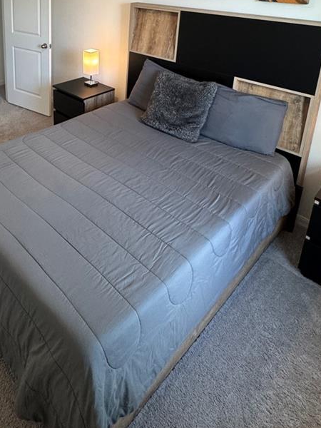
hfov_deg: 47.3
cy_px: 66
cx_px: 68
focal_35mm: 28
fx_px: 346
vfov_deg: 57.0
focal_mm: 2.22
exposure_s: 1/120
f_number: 2.2
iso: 250
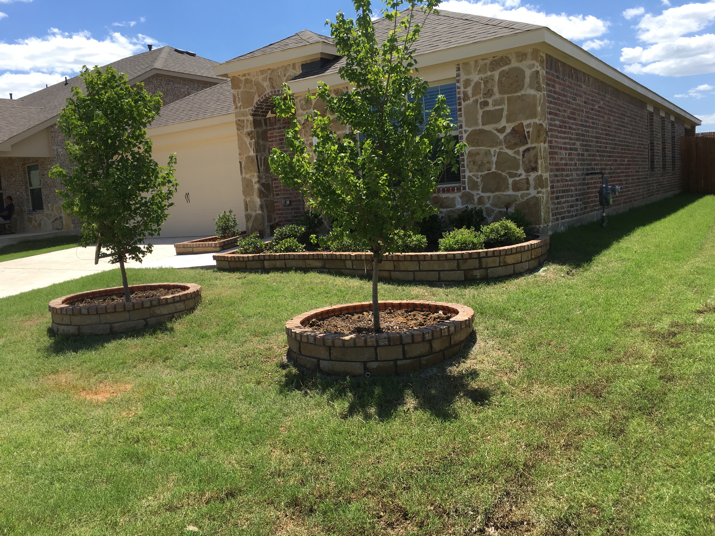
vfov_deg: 48.2
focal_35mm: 29
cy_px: 268
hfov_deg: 61.7
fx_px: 599
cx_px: 358
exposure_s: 1/1202
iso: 25
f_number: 2.2
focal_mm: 4.15
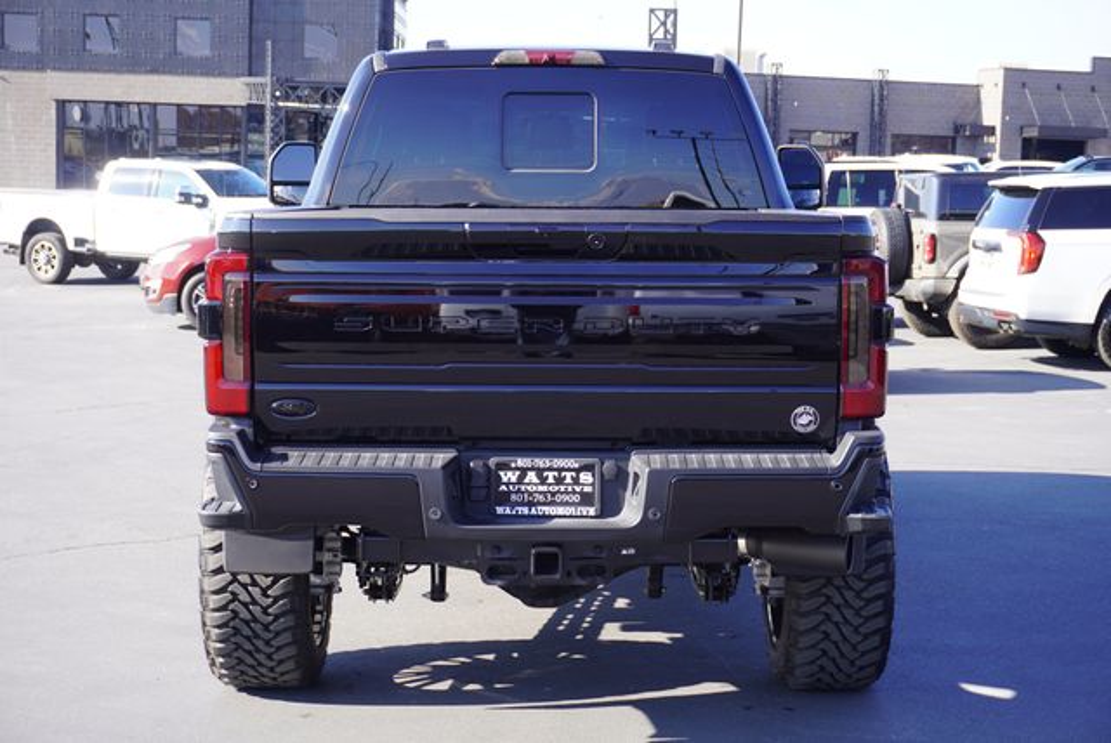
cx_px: 556
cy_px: 372
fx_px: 1946
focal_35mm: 63
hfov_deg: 31.9
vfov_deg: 21.6
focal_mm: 42
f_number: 6.3
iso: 100
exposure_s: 1/80
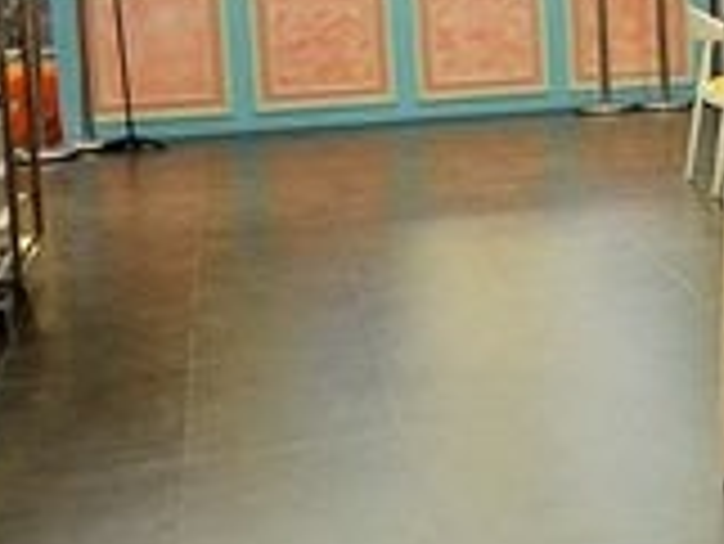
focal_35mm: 93
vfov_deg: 15.8
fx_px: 1947
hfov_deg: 18.5
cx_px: 1106
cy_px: 79
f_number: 2.8
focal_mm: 9
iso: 640
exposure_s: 1/30
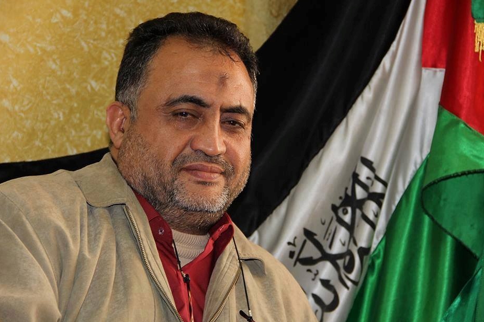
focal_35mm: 31
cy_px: 158
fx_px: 417
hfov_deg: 60.3
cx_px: 249
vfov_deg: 42.3
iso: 400
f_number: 3.5
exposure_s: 1/40
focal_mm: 20
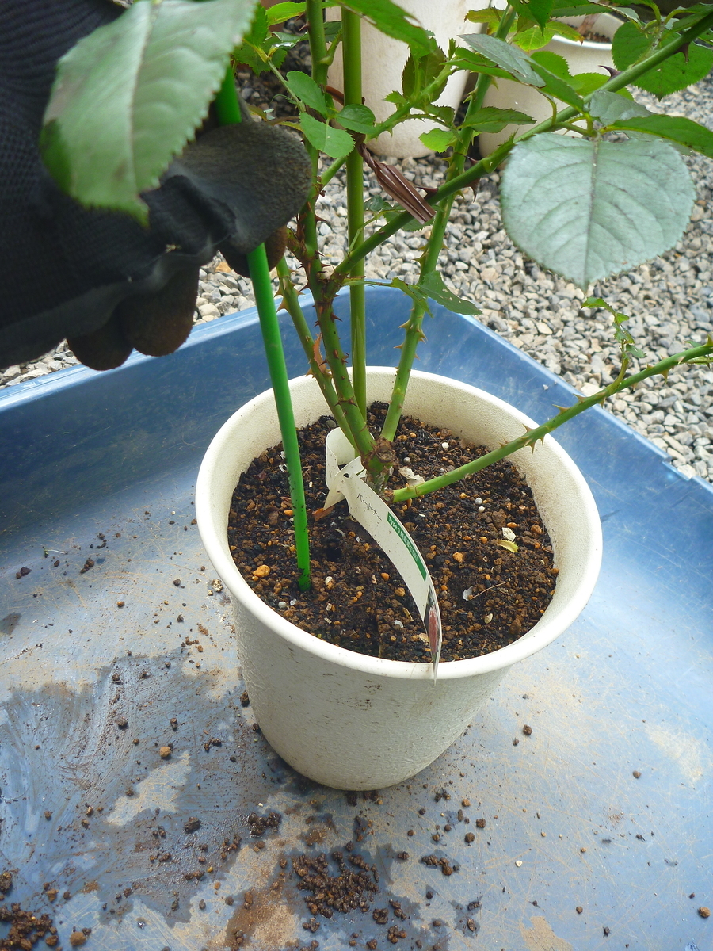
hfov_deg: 49.7
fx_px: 769
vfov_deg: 63.4
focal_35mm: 28
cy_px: 476
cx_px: 356
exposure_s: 1/50
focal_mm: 4.9
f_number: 3.3
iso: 80
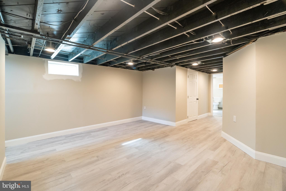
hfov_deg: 96.7
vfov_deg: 73.7
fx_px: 127
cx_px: 143
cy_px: 96
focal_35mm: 16
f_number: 6.3
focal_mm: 16
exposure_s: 1/10
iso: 1000
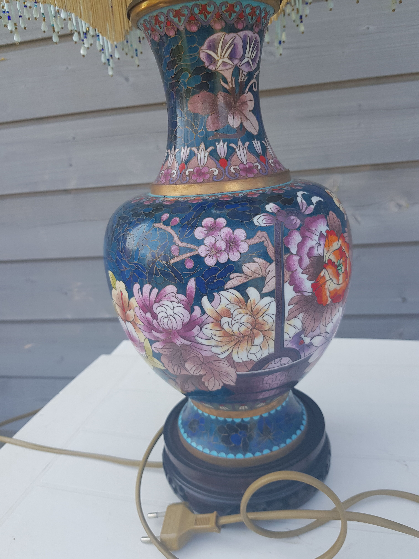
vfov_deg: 67.3
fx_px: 420
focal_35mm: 26
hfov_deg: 53.1
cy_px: 280
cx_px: 210
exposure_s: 1/331
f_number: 1.7
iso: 40
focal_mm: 4.2
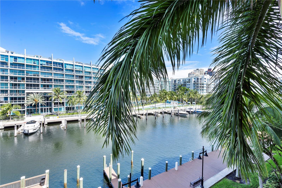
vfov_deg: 73.7
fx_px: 125
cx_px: 141
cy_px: 94
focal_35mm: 16
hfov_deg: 96.7
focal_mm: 16
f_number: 10
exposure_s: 1/60
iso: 100
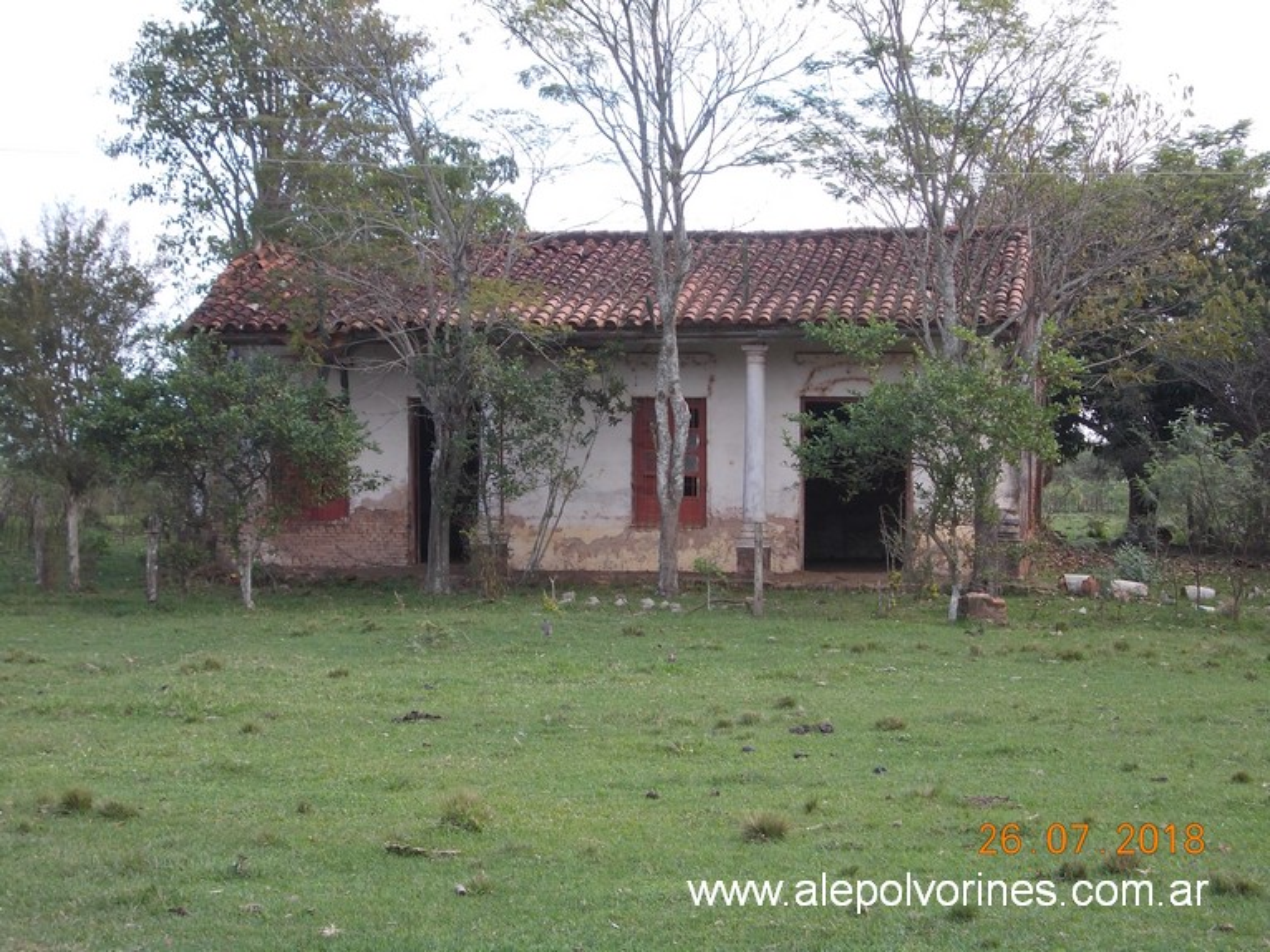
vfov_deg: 20.7
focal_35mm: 71
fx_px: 2604
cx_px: 635
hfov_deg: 27.4
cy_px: 476
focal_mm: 10
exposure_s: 1/160
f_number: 4.3
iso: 80
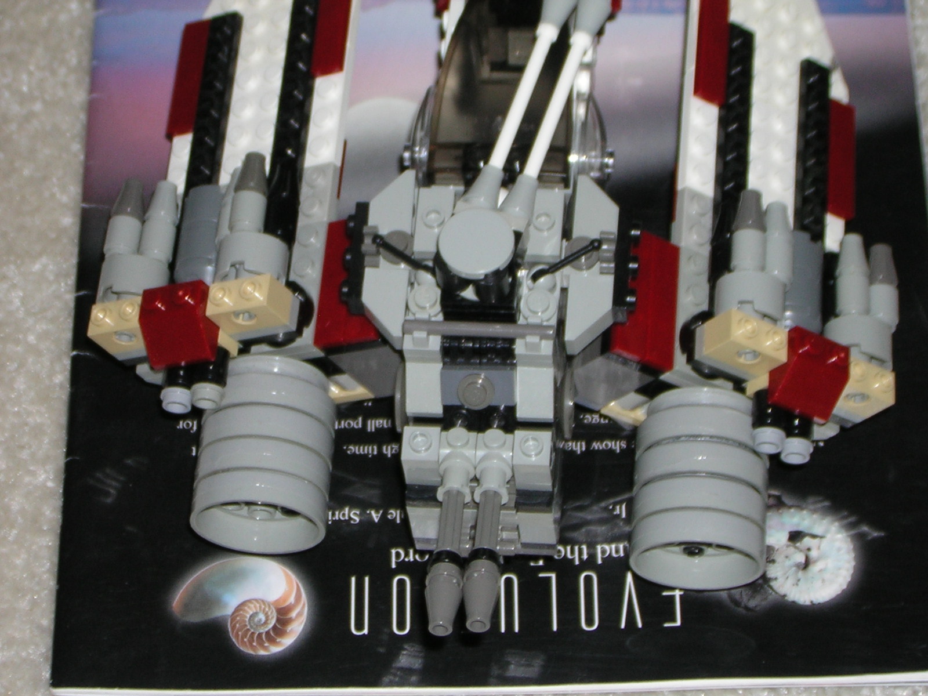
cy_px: 348
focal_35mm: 108
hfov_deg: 18.2
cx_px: 464
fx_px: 2895
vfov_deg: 13.7
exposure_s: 1/60.1
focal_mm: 14.1
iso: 50
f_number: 4.7
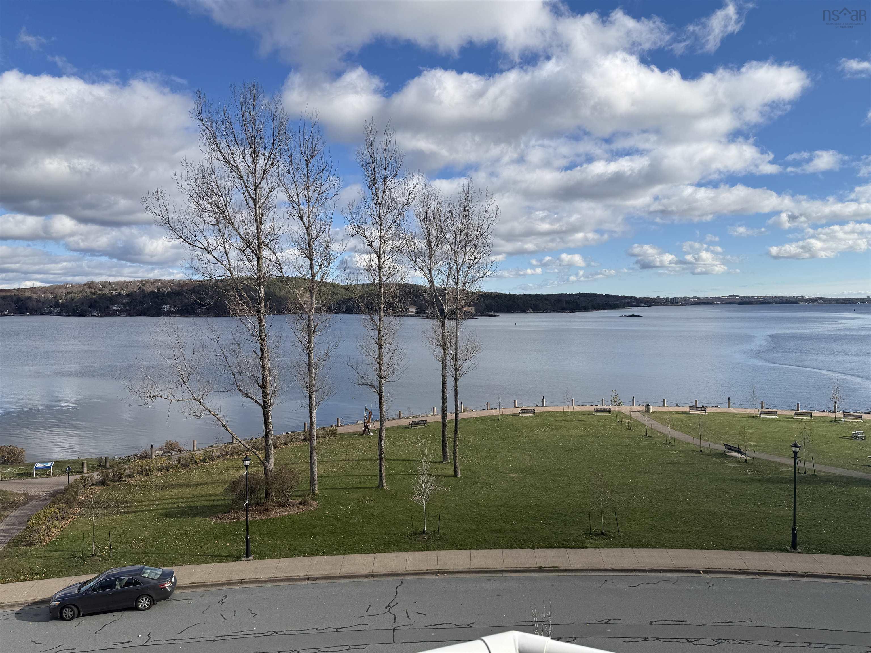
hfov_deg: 71.6
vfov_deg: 56.8
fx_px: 604
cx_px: 436
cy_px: 326
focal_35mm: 24
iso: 80
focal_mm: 6.76
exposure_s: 1/6173
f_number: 1.78
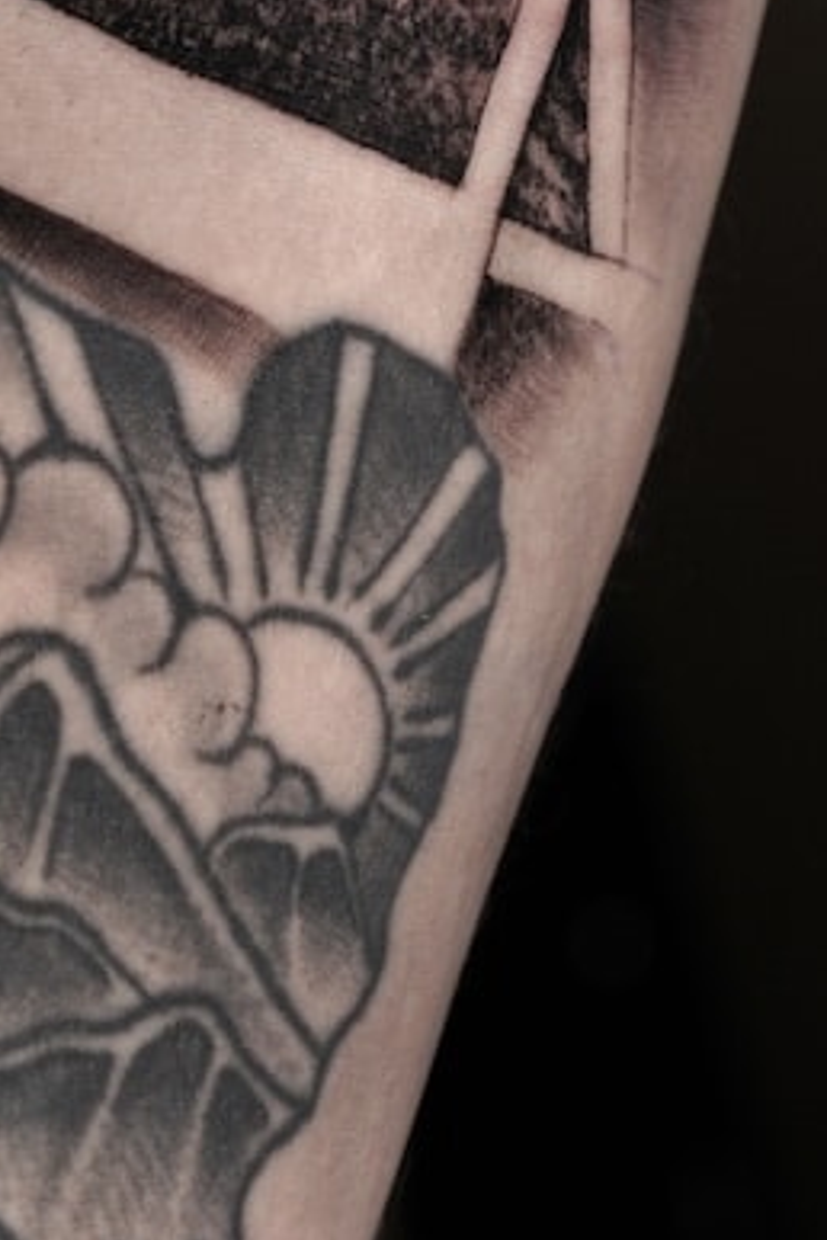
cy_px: -399
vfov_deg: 14.0
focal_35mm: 141
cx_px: 349
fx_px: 4858
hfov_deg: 9.7
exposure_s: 1/80
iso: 1000
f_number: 5
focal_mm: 52
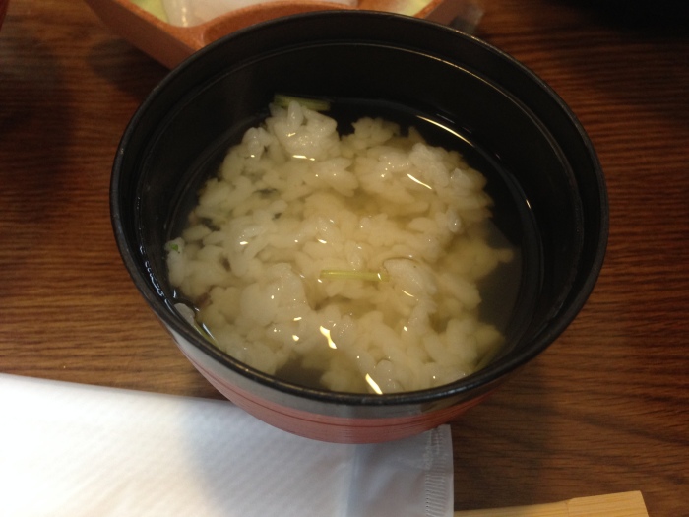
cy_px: 258
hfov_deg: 55.4
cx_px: 344
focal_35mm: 33
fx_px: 657
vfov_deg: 42.9
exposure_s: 1/20
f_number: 2.4
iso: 200
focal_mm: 4.12
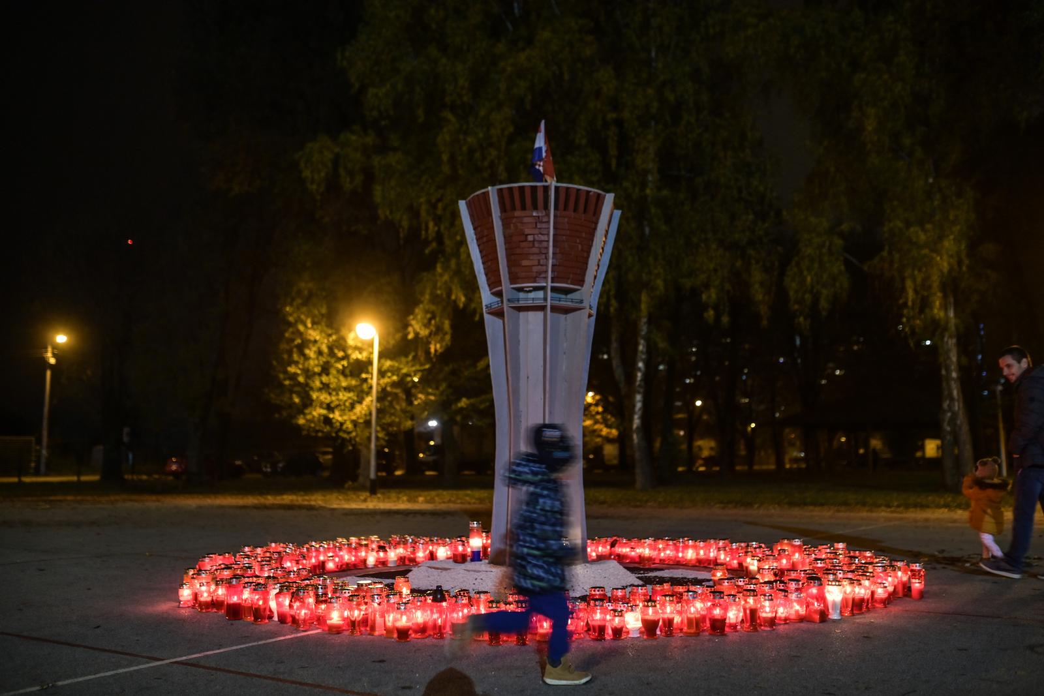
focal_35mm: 35
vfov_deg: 37.9
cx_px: 522
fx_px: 1015
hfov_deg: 54.4
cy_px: 348
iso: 1000
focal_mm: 35
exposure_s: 1/40
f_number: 2
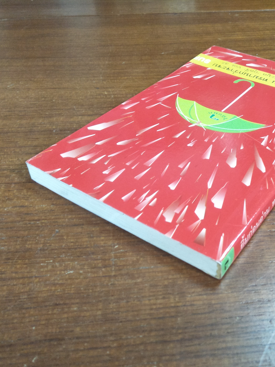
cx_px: 184
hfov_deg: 50.4
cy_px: 184
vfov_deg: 65.3
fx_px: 286
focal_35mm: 27
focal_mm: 3.46
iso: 452
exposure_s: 1/33
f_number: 2.2
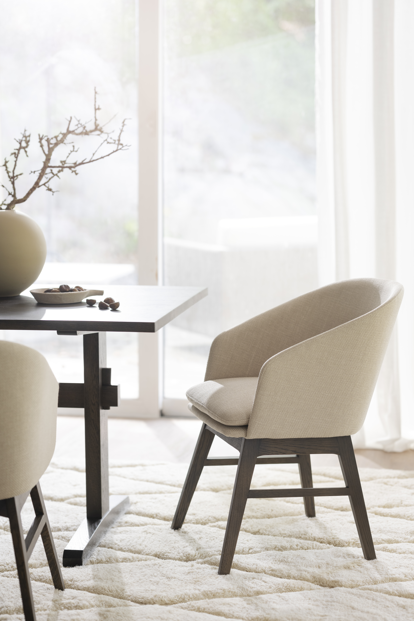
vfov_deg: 23.9
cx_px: 207
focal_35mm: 85
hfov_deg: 16.1
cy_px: 310
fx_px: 1466
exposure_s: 1/125
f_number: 2.5
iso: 250
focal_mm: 85
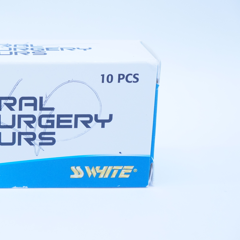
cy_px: 117
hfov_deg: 18.7
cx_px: -7
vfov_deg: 19.3
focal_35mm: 90
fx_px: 706
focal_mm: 34
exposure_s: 1/200
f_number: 5
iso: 800
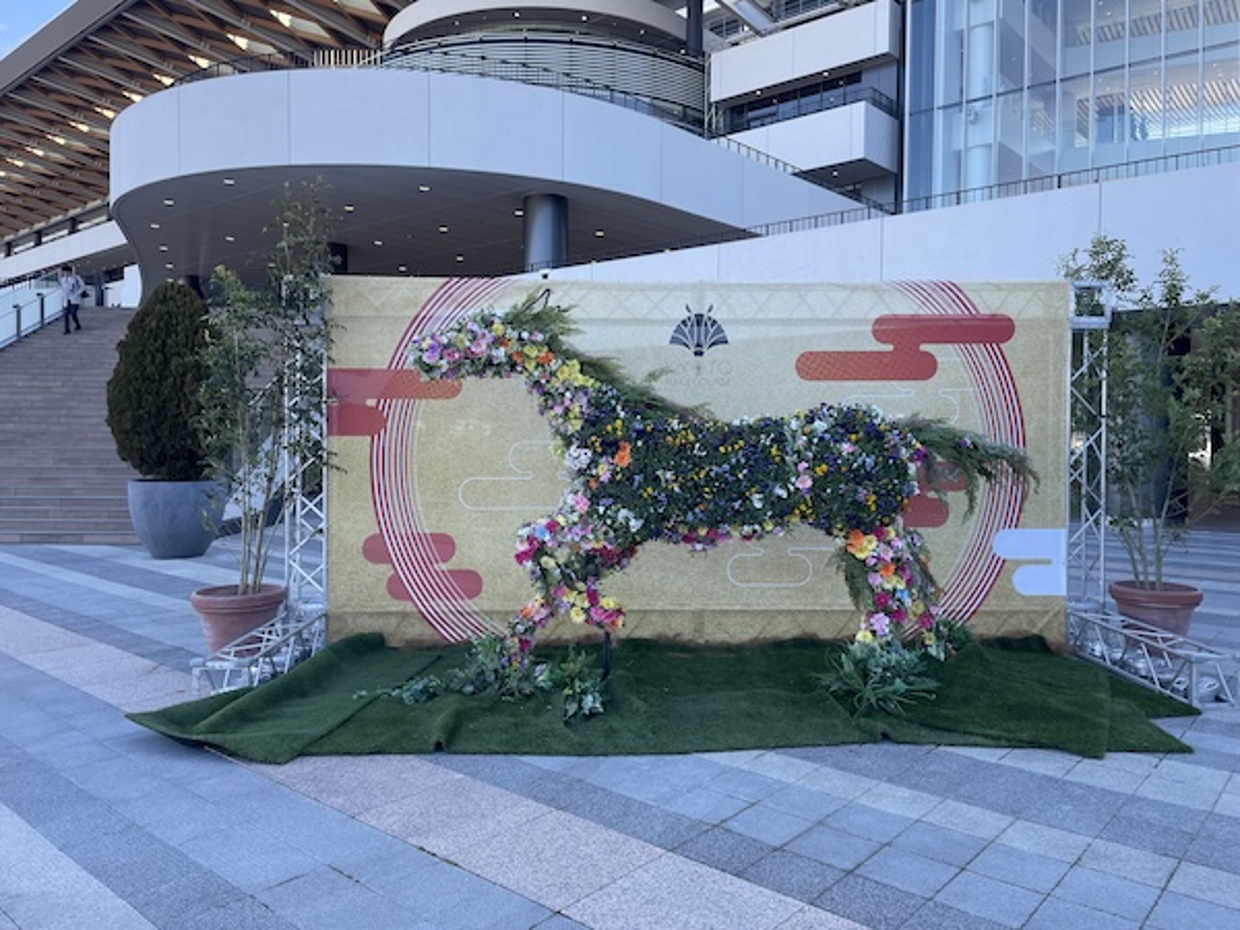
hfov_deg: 67.3
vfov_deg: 53.1
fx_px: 931
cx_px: 620
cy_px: 465
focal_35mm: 26
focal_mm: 4.2
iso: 32
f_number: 1.6
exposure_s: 1/558
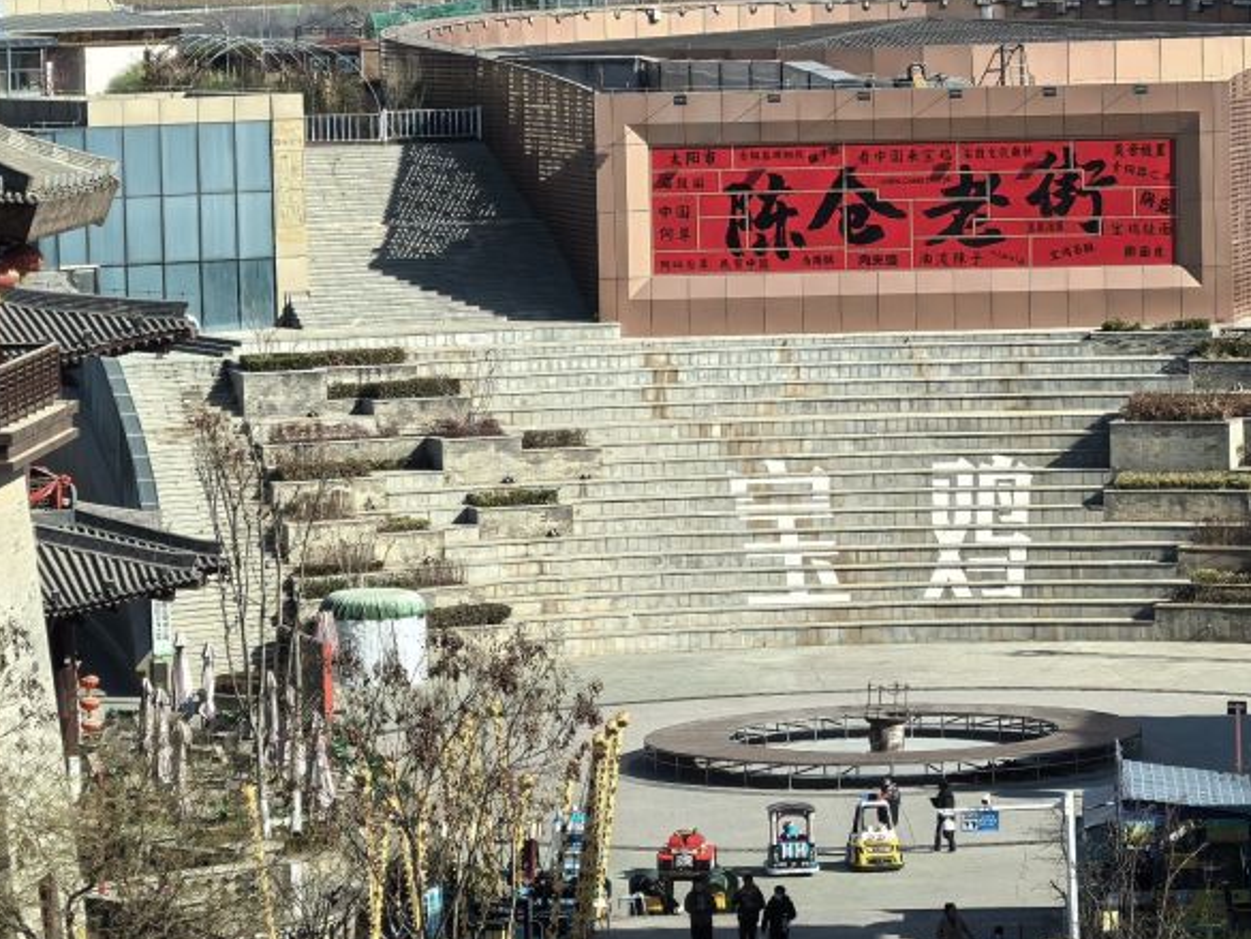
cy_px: 361
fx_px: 6796
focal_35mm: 188
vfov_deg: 7.9
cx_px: 956
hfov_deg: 10.5
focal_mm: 15
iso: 50
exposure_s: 1/2000
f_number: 2.1
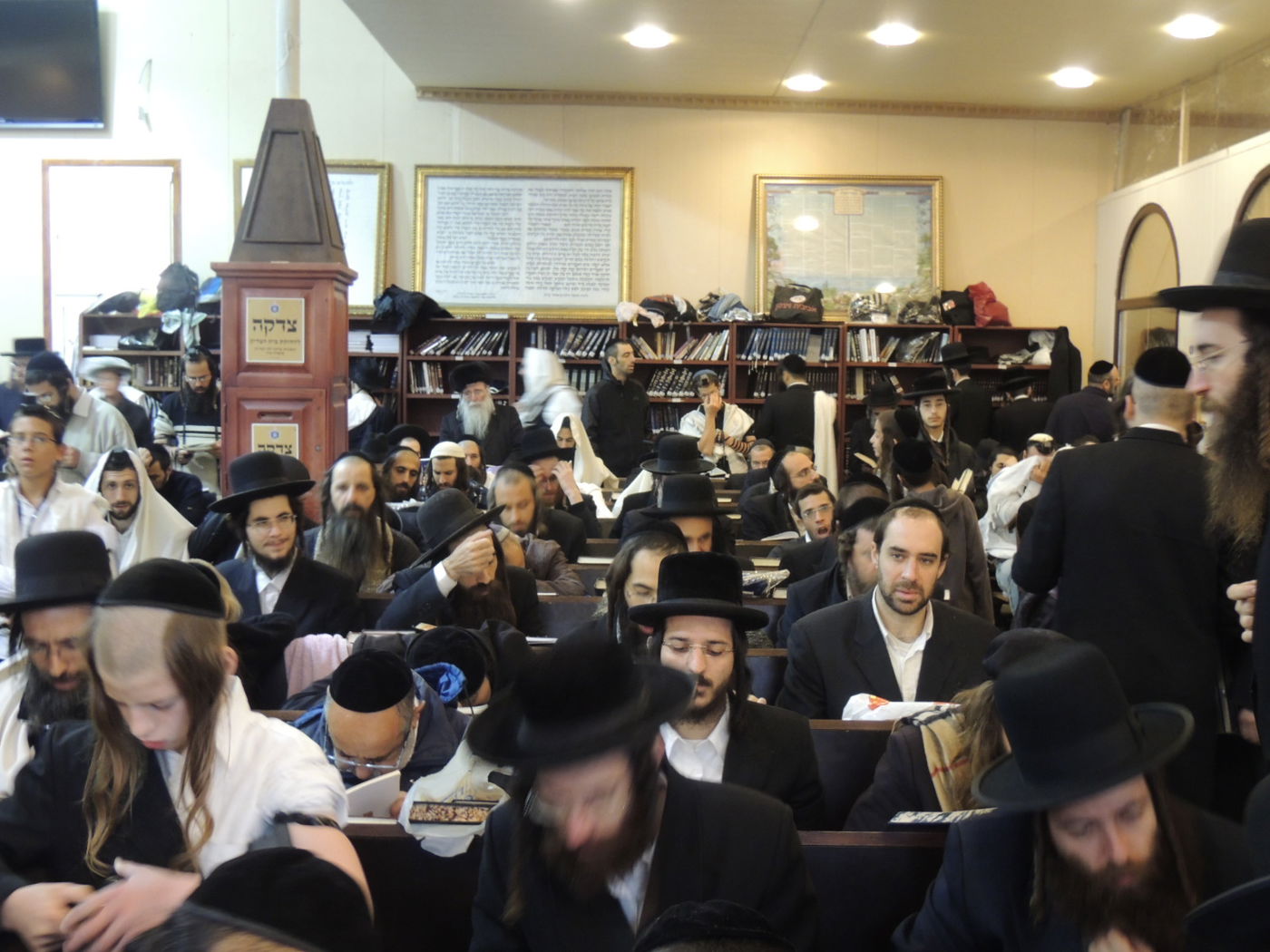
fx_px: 1468
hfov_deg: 46.8
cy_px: 476
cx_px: 635
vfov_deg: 36.0
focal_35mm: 40
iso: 400
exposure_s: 1/13
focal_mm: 7.1
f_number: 3.3
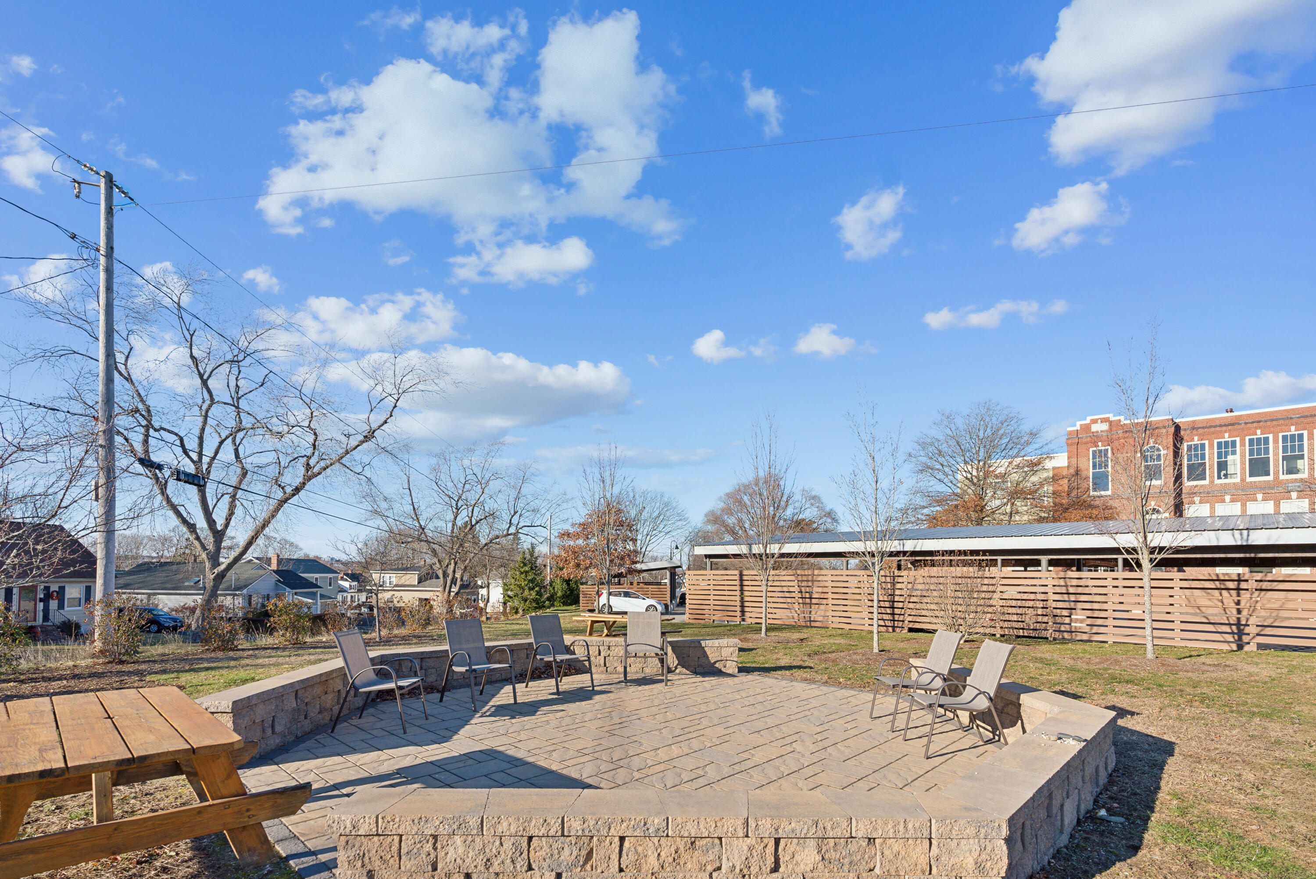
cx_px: 658
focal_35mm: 16
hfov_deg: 96.7
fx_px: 585
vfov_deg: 73.8
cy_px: 440
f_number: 7.1
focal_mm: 16
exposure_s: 1/500
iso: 320
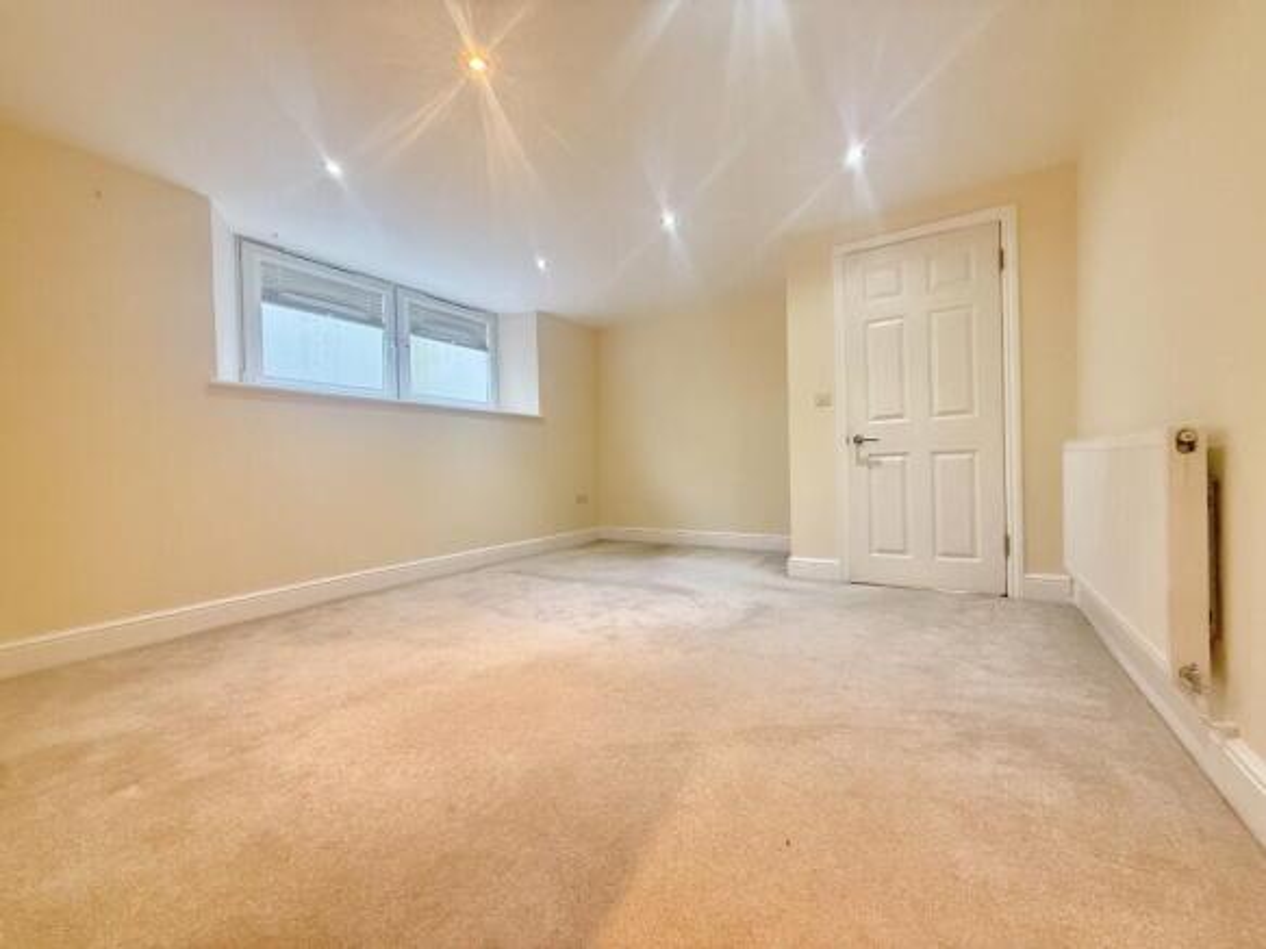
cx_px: 633
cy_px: 474
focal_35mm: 14
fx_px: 512
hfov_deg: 102.1
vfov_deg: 85.7
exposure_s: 1/60
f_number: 2.2
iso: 400
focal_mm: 2.22
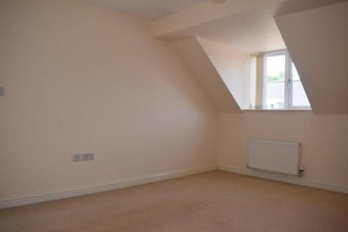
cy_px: 116
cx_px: 174
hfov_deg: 67.4
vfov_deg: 47.9
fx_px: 261
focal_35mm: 27
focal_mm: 18
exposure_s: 1/125
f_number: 5.6
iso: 320
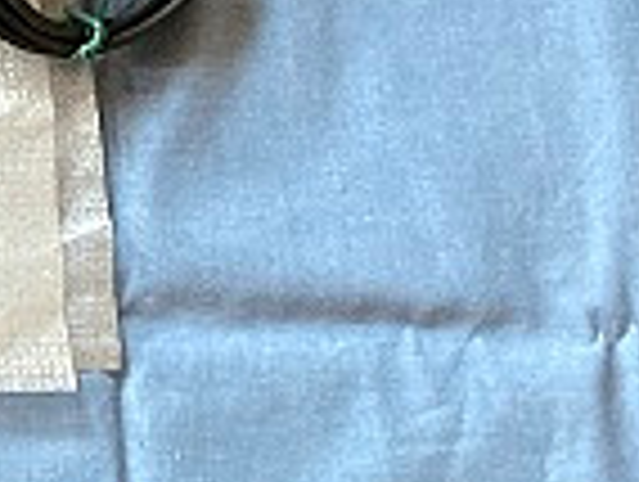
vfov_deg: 10.0
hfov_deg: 11.5
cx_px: -878
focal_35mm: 143
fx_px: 2644
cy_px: -313
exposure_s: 1/31
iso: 400
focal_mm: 3.99
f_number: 1.8
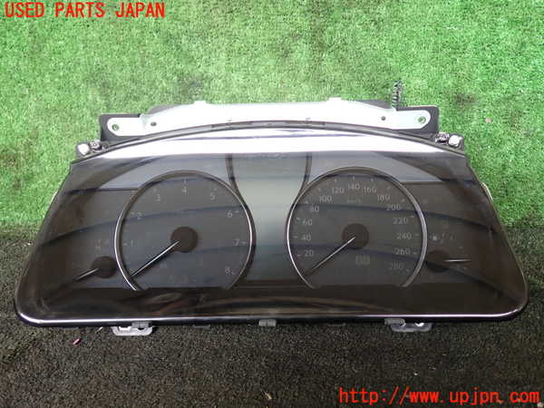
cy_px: 204
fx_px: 471
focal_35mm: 30
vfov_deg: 46.8
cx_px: 272
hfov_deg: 60.0
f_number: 2.3
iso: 160
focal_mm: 5.4
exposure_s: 1/60
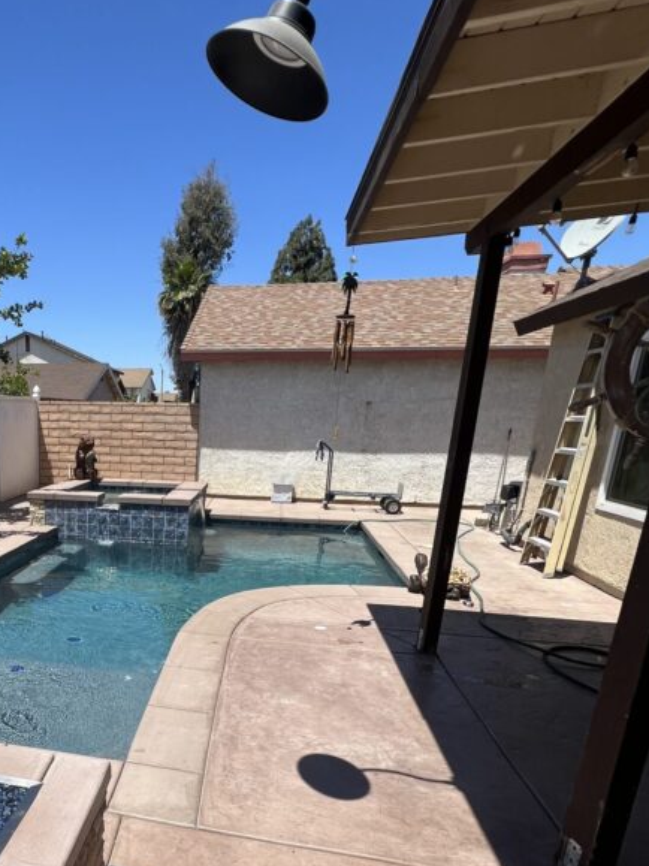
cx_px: 112
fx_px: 575
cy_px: 591
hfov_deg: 54.1
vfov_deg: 71.3
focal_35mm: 23
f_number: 1.8
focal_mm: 1.57
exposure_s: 1/1815
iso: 32
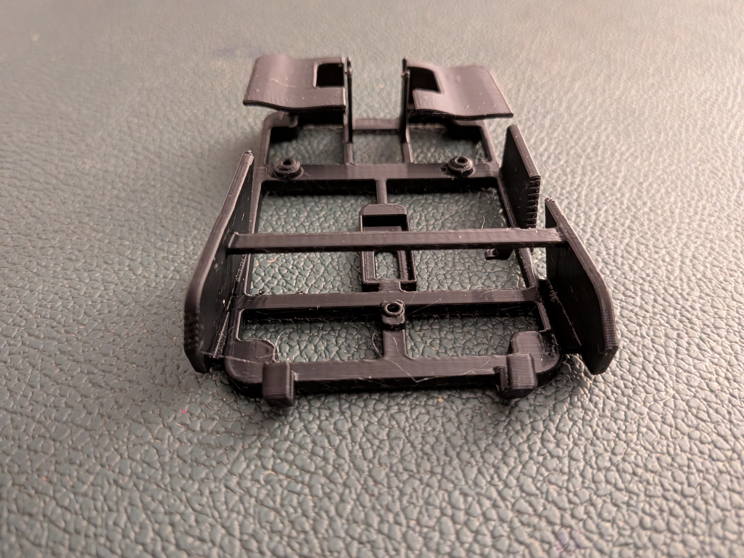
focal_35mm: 25
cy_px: 278
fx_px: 537
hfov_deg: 69.4
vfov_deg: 54.9
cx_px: 372
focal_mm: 4.53
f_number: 1.7
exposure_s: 1/14.9
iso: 2103
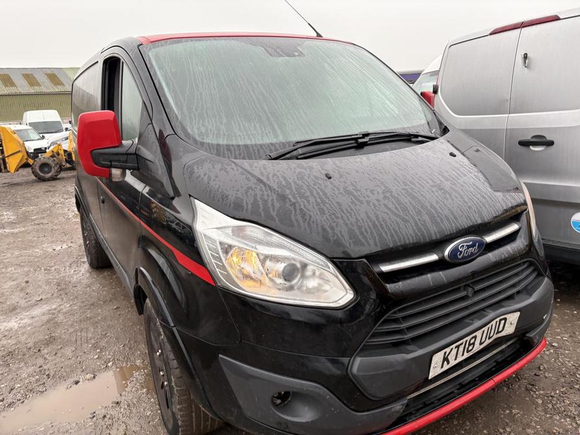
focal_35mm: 26
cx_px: 290
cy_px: 218
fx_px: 436
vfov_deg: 53.1
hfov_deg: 67.3
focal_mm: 5.96
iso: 50
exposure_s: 1/171
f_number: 1.6
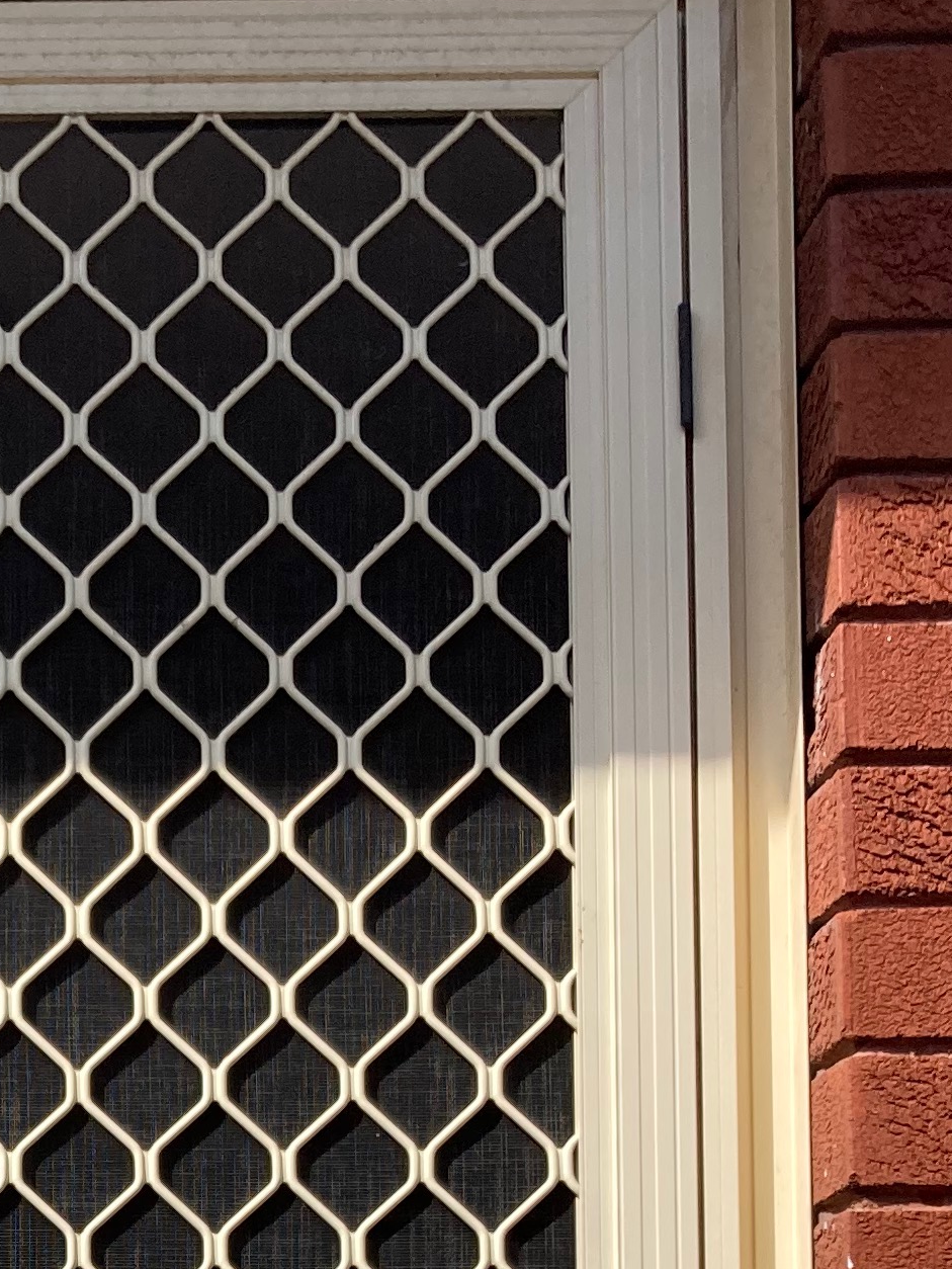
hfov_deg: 15.9
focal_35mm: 90
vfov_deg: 20.4
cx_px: -145
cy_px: 1497
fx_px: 3299
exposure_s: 1/1116
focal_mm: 3.99
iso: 20
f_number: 1.8
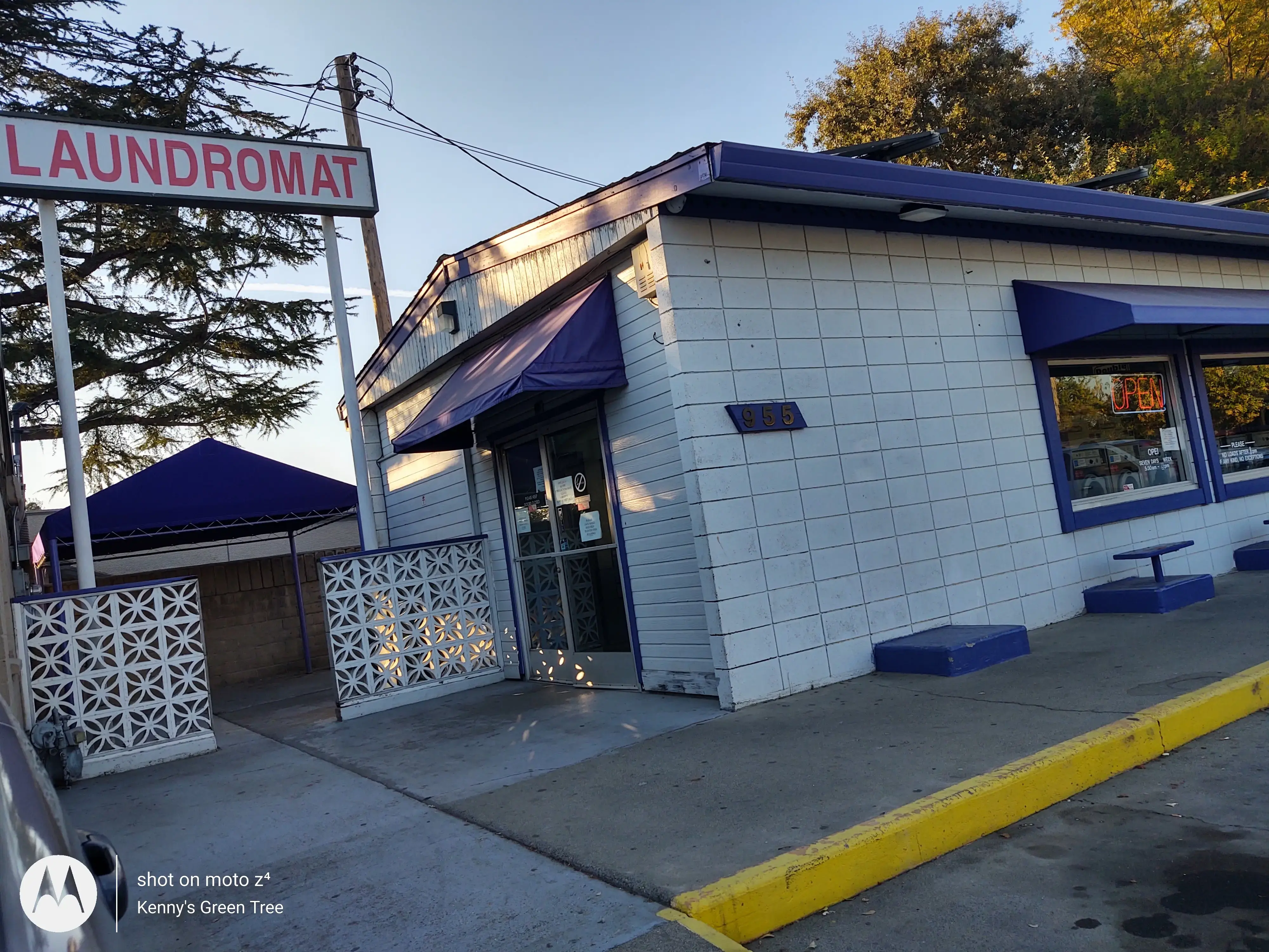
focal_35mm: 27
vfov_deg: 51.4
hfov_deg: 65.3
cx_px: 634
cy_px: 476
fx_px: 990
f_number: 1.7
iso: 100
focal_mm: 4.75
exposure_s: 1/2292
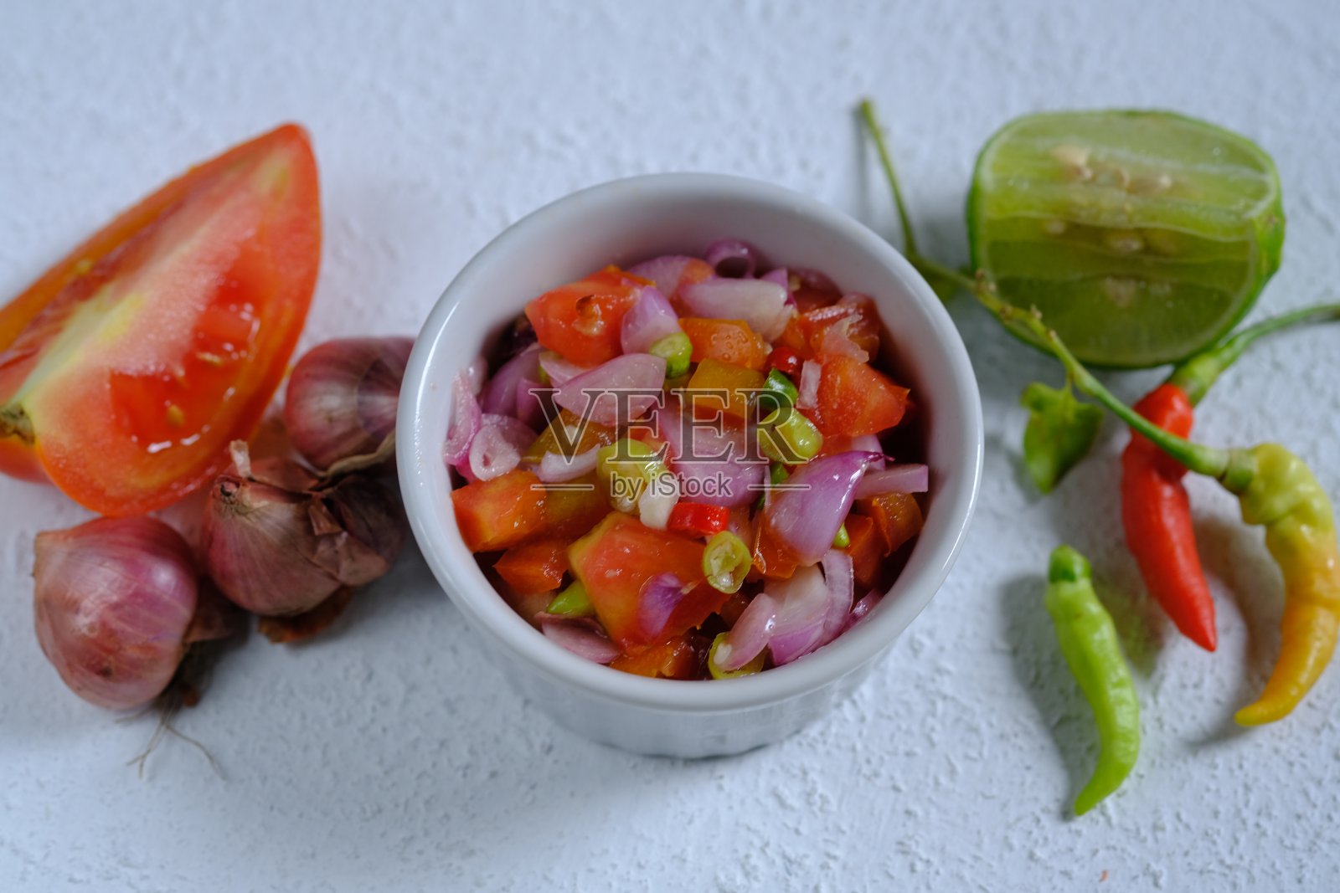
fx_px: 3350
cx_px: 670
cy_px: 446
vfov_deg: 15.2
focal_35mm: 90
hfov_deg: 22.6
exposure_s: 1/105
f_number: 3.6
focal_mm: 60
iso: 320
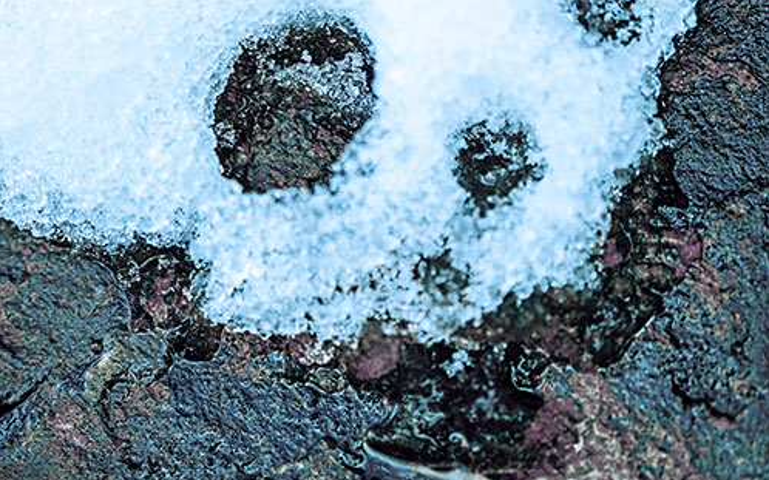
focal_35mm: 215
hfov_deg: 9.8
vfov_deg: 6.1
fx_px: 4505
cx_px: 384
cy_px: 229
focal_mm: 210
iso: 720
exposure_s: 1/250
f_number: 6.7
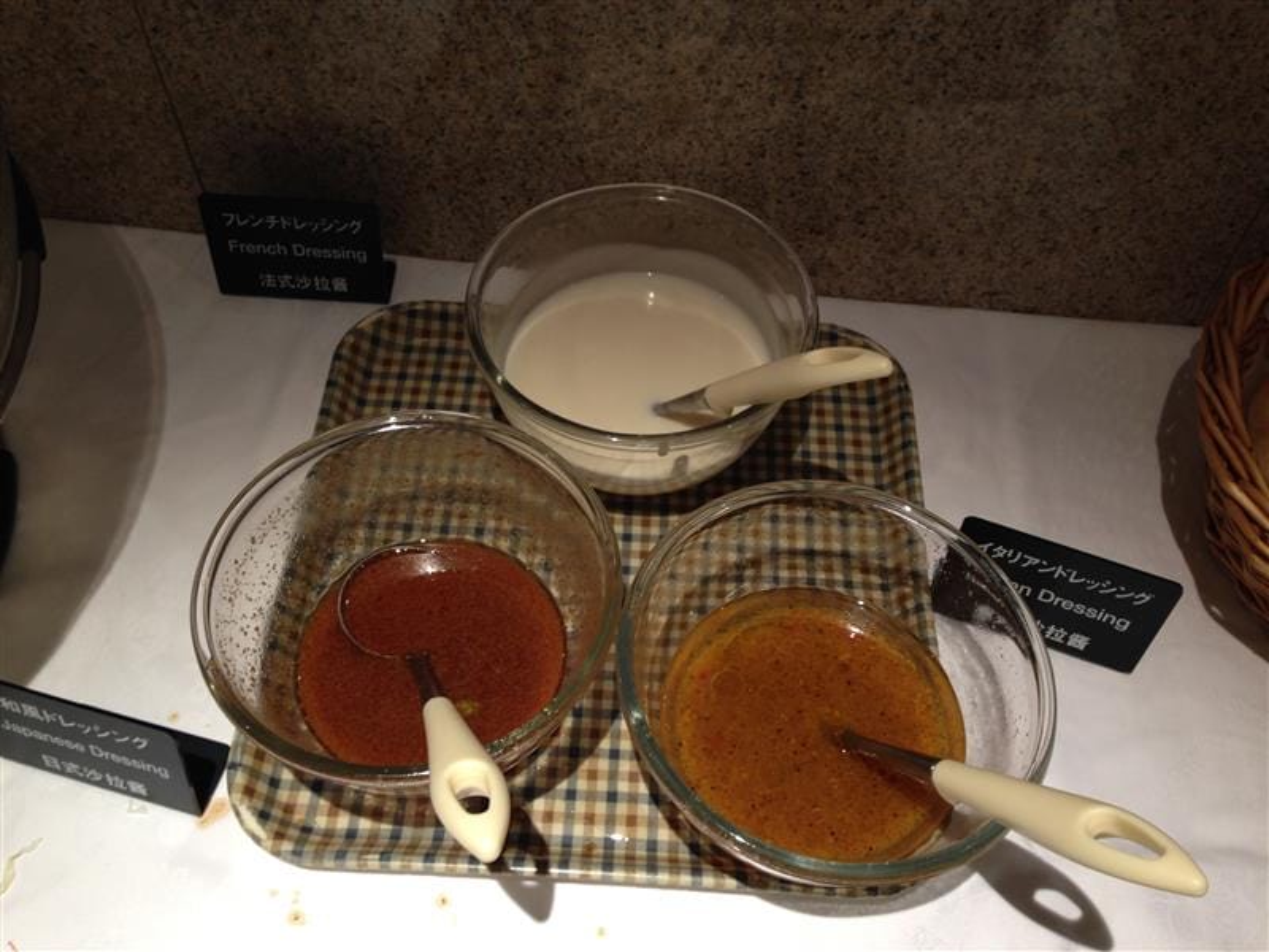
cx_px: 634
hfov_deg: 55.4
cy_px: 476
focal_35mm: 33
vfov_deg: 42.9
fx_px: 1210
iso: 50
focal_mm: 4.12
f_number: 2.4
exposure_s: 1/24
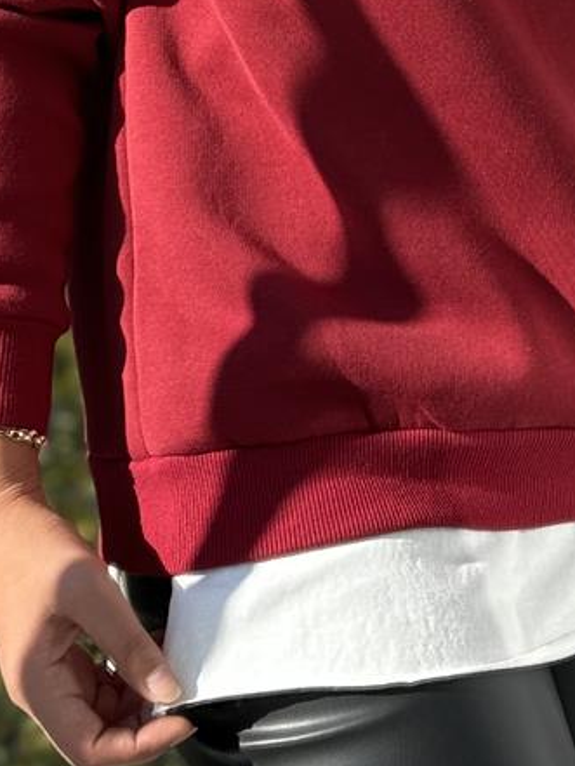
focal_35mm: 145
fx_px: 3210
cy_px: -116
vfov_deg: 13.3
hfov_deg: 10.2
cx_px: 469
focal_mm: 6.76
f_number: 1.78
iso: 64
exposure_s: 1/507
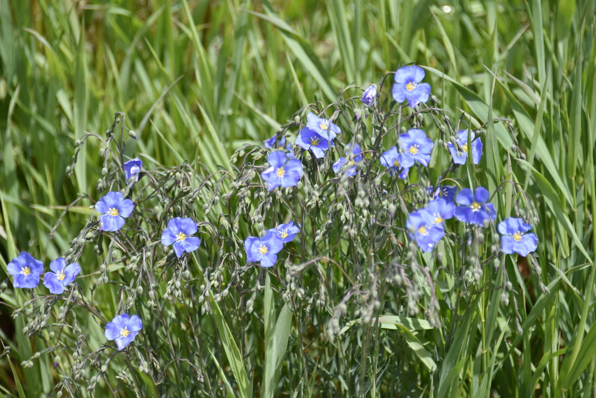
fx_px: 6144
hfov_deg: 5.6
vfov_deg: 3.7
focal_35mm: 371
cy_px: 196
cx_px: 300
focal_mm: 300
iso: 180
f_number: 5.6
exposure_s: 1/640
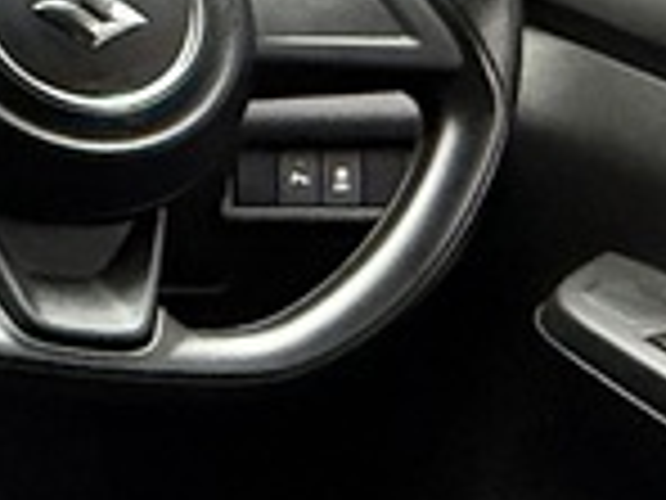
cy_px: 18
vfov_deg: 15.0
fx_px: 1866
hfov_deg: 14.9
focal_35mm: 97
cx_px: -810
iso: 800
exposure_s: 1/60
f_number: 2.2
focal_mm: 2.22
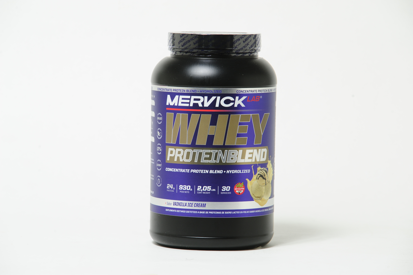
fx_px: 1777
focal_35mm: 155
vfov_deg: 8.8
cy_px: 138
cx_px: 206
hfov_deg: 13.3
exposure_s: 1/160
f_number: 11
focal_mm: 155
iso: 800
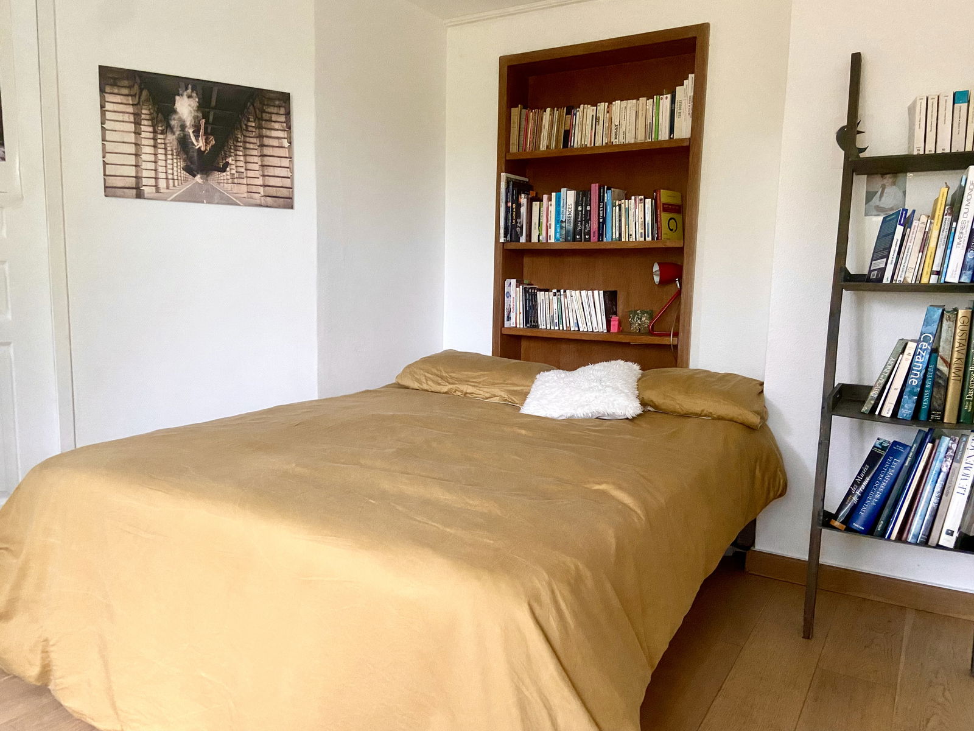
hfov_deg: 67.3
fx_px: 732
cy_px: 366
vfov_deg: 53.1
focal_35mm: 26
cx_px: 487
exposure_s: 1/59
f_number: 1.8
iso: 500
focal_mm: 4.25
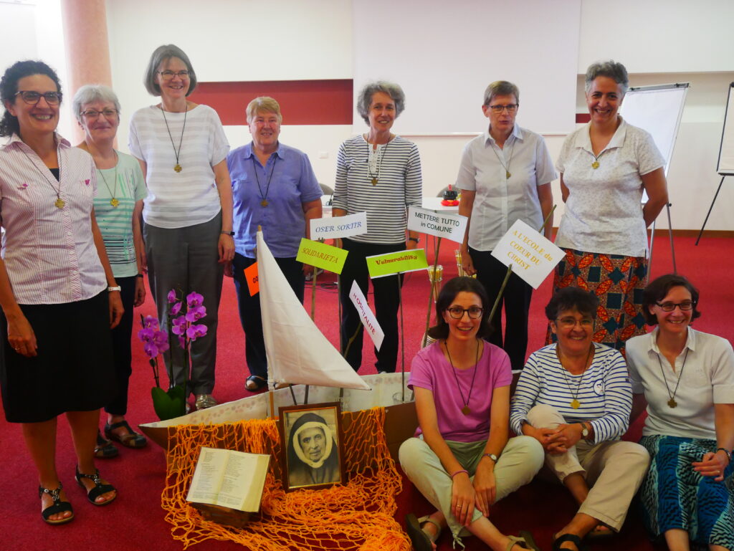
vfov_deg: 44.2
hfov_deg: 56.8
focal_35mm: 32
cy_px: 276
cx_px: 367
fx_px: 679
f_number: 4
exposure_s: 1/60
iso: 1250
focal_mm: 16
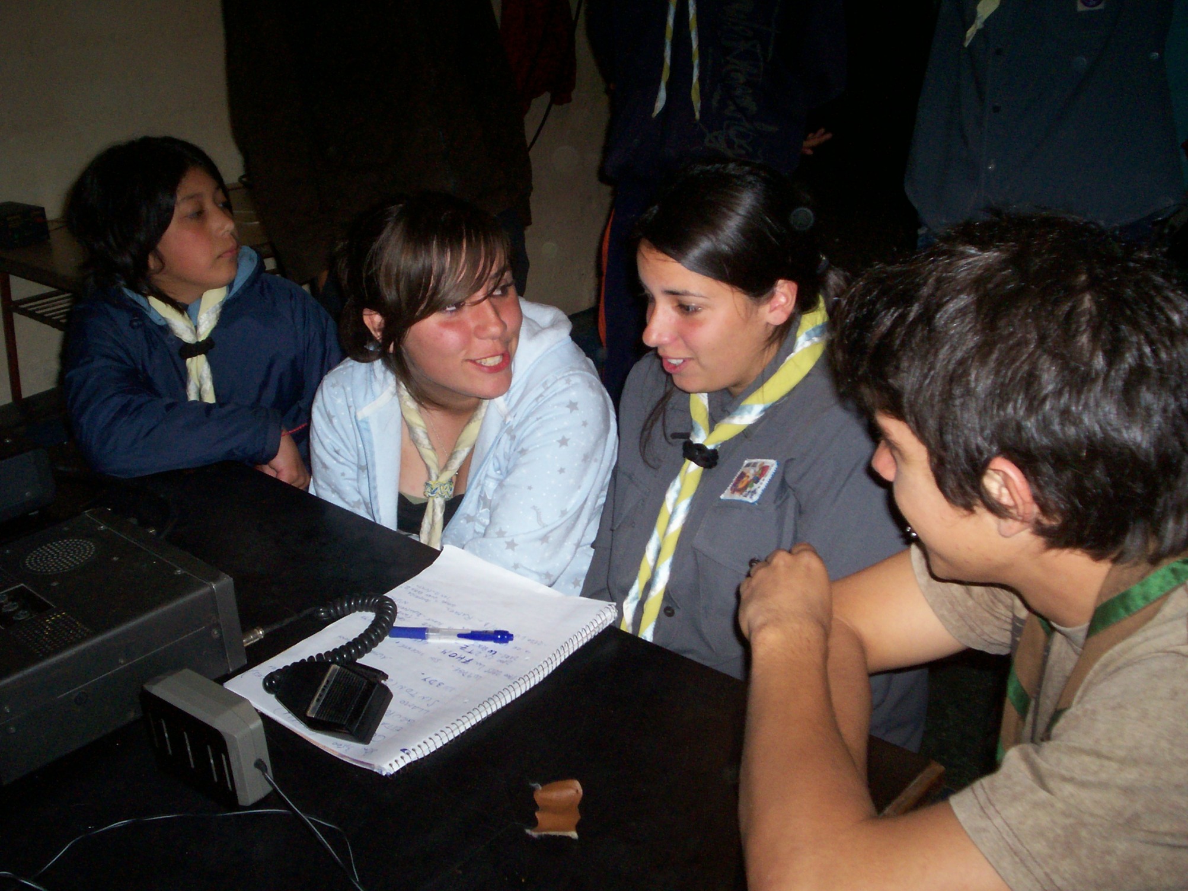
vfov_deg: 39.7
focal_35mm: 36
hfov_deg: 51.4
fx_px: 1235
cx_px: 594
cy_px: 446
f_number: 4.5
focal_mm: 5.9
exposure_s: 1/64
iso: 140
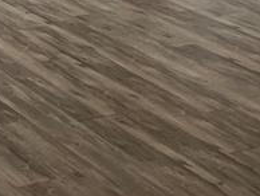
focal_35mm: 137
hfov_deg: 13.2
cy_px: -200
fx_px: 1030
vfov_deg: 10.0
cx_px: -189
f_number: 1.5
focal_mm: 5.7
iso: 100
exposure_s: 1/120
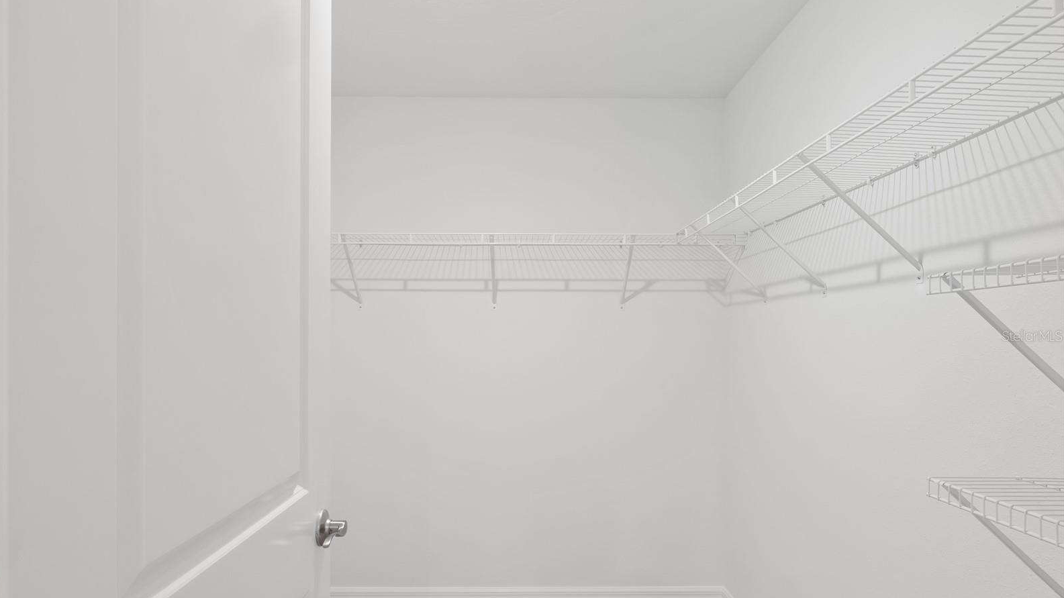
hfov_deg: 81.2
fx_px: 621
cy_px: 336
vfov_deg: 51.3
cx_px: 528
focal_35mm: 22
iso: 3200
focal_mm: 10
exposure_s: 1/25
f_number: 6.3
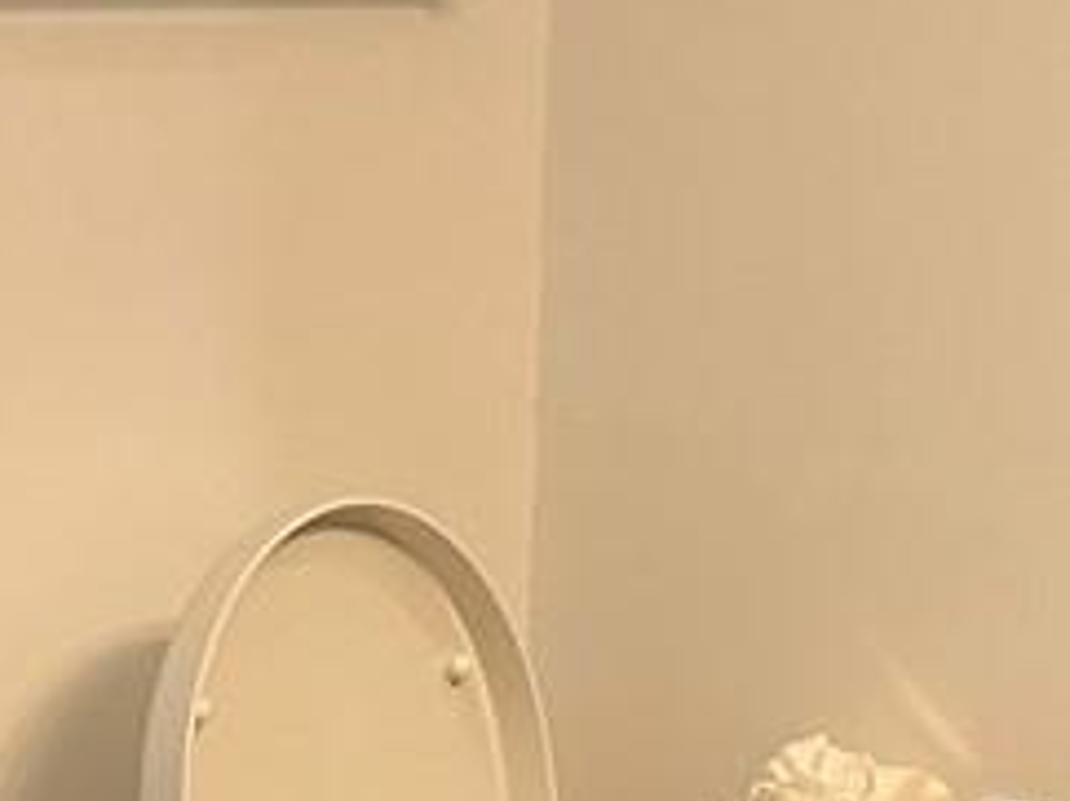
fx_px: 4910
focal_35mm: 159
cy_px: 504
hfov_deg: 12.4
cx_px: 522
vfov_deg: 9.3
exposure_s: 1/120
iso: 200
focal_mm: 6.86
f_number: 1.78
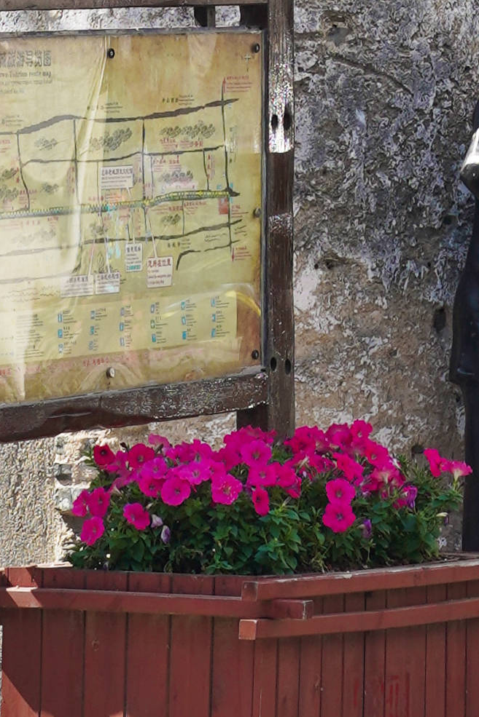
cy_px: -1177
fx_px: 6683
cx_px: 769
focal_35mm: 335
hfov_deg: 4.1
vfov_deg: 5.8
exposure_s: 1/400
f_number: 5.6
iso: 200
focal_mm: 55
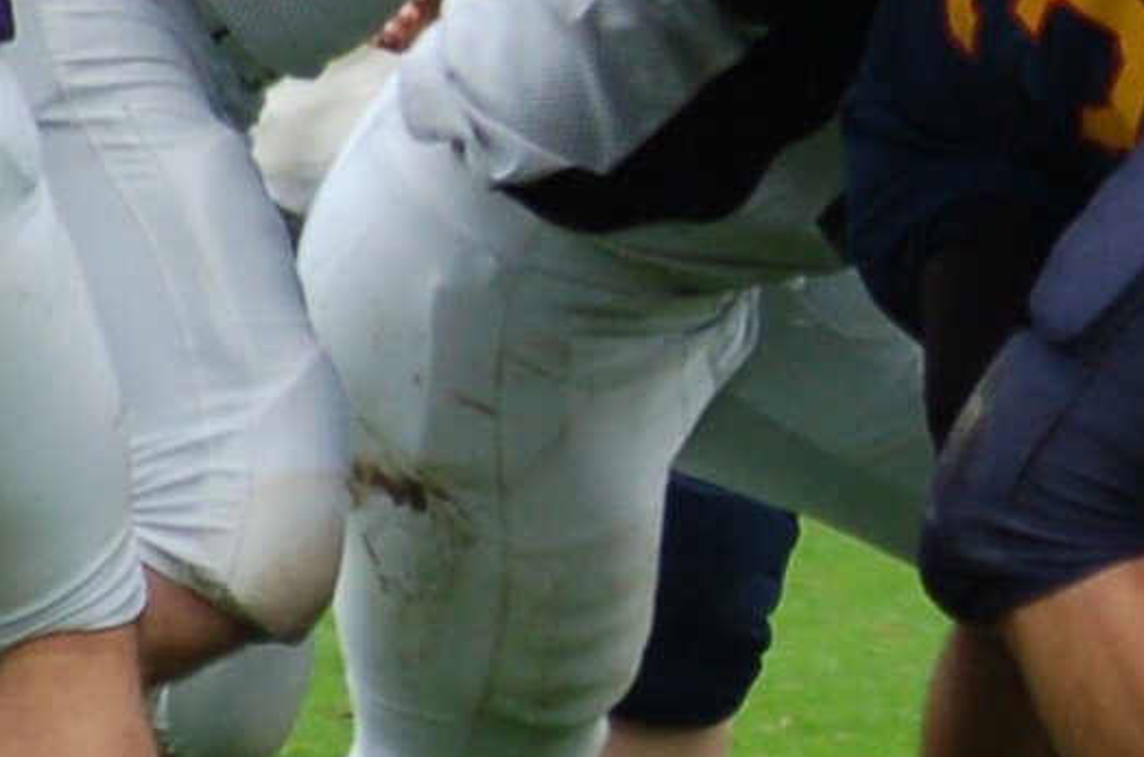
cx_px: 1319
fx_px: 43919
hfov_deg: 1.5
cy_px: 68
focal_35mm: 1385
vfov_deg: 1.0
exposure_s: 1/500
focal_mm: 220
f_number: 5.3
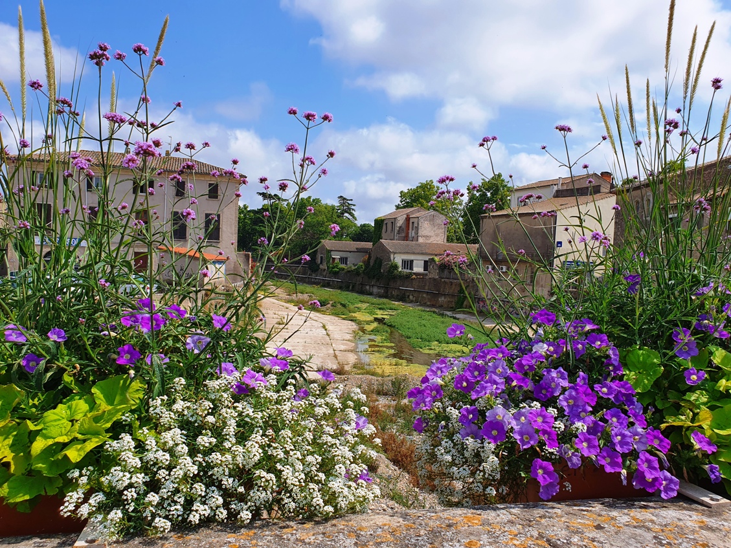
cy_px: 274
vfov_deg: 53.1
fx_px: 549
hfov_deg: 67.3
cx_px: 366
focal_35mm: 26
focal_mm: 4.32
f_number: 2.4
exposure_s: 1/1976
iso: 50
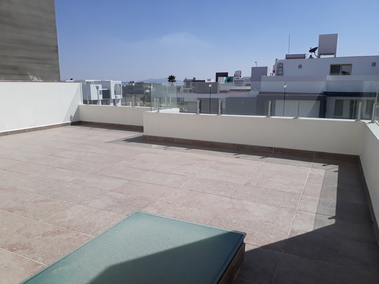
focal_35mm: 27
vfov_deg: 51.4
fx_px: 296
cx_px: 190
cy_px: 142
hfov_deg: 65.3
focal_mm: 3.6
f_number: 1.9
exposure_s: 1/3058
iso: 40
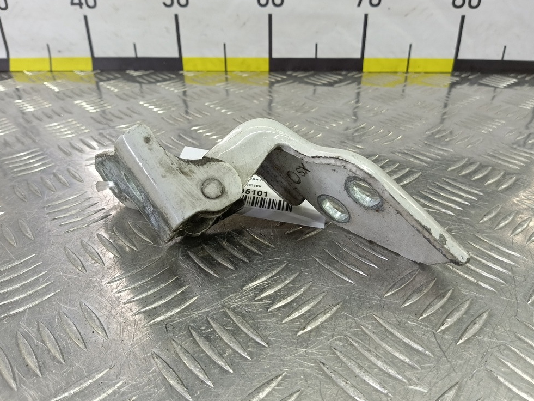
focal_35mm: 24
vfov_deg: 56.8
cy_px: 196
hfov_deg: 71.6
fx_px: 370
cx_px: 267
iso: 132
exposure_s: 1/50
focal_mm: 4.11
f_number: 1.6
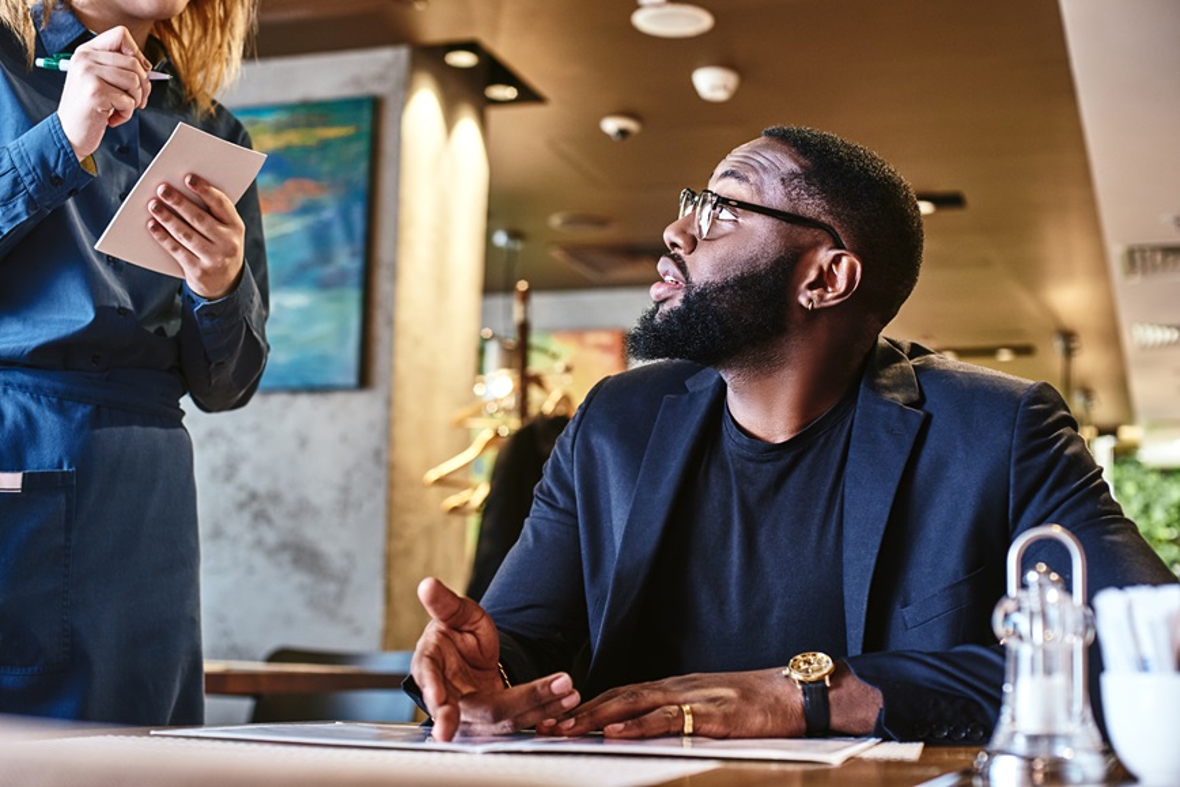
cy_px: 394
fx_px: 1639
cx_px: 590
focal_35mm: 50
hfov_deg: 39.6
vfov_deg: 27.0
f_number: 4
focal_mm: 50
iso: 400
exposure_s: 1/50
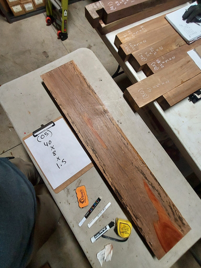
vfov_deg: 106.2
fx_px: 101
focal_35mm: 13
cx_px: 100
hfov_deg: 89.9
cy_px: 134
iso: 200
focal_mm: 1.42
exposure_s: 1/60
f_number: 2.2
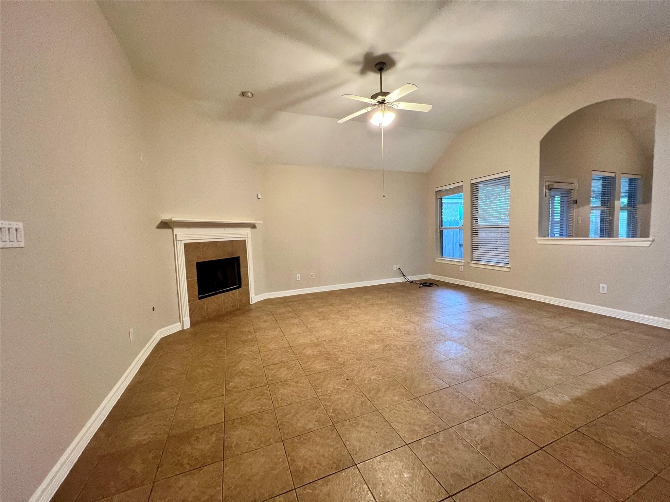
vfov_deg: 89.9
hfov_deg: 106.2
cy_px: 251
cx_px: 335
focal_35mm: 13
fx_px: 252
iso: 400
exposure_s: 1/60
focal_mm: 1.57
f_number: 1.8
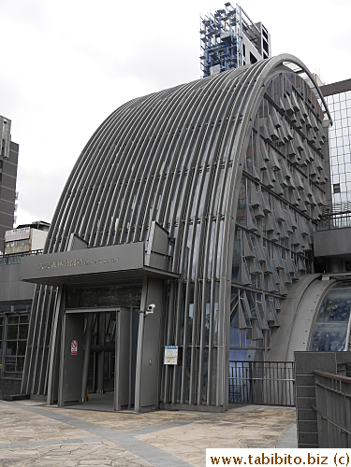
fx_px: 541
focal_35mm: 40
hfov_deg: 36.0
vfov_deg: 46.8
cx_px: 176
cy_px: 234
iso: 200
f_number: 2.8
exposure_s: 1/640
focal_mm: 20
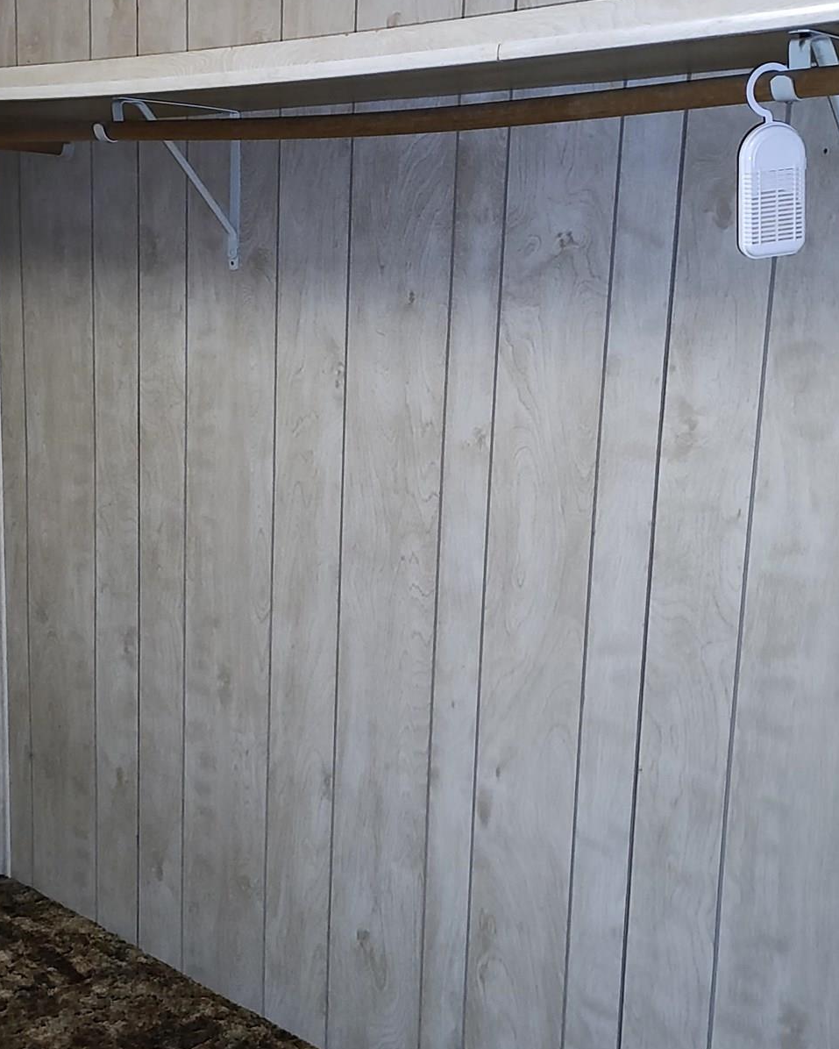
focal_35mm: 47
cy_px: 564
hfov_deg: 32.0
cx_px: 327
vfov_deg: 39.5
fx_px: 1459
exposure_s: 1/30
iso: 3060
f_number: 1.7
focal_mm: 4.71
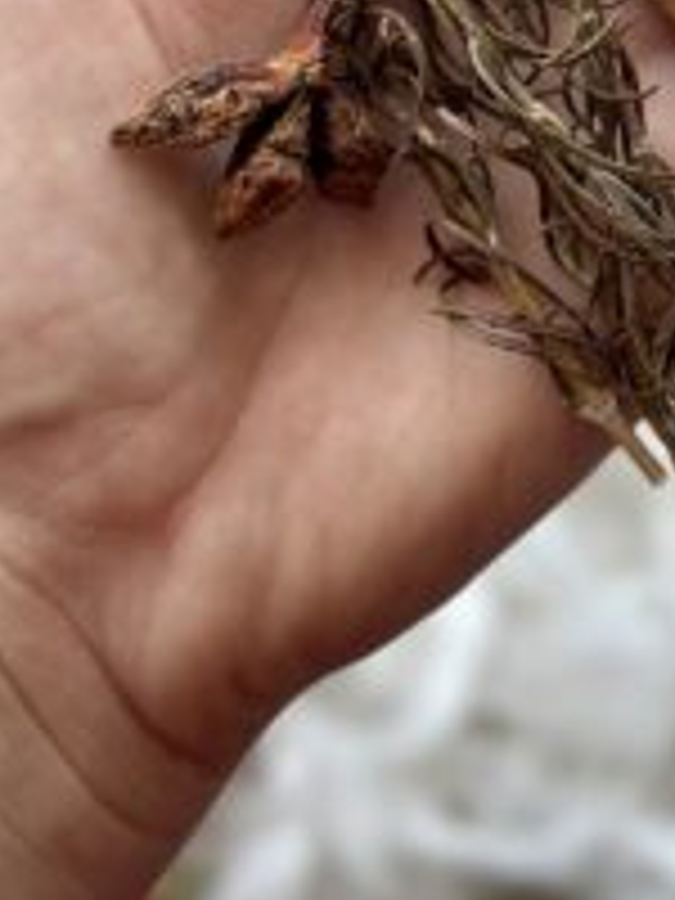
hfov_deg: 12.1
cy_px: -198
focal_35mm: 120
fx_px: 3120
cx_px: 758
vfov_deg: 15.8
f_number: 1.78
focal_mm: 6.86
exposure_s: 1/72
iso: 125
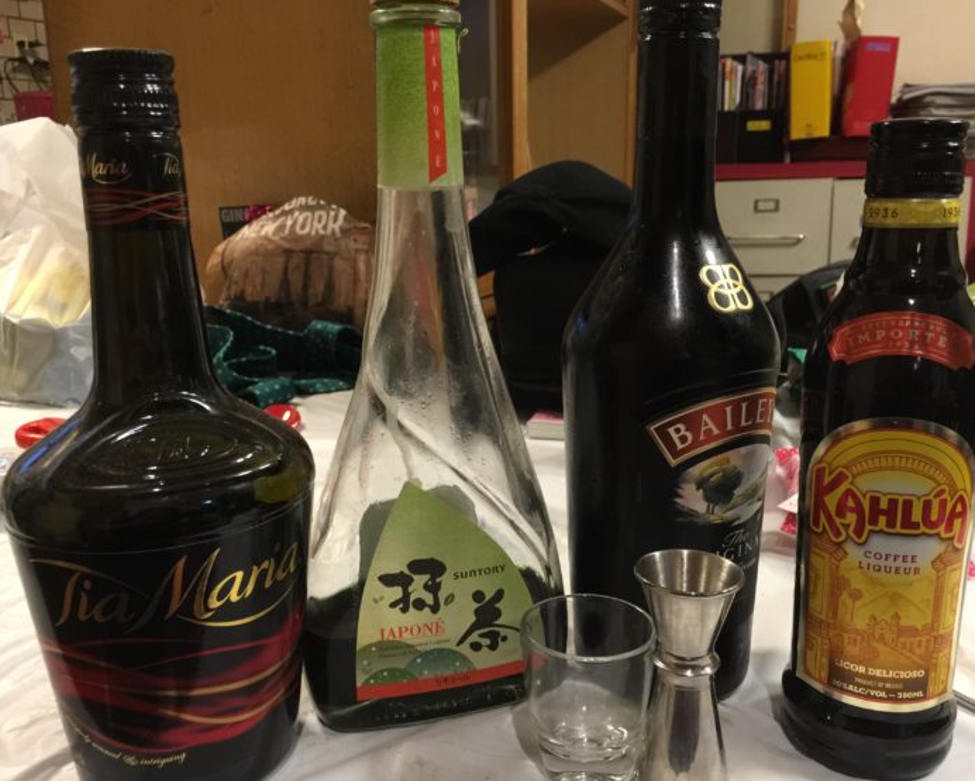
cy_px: 393
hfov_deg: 57.2
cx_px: 488
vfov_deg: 47.1
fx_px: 895
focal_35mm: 31
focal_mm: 4.15
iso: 125
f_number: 2.2
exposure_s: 1/10
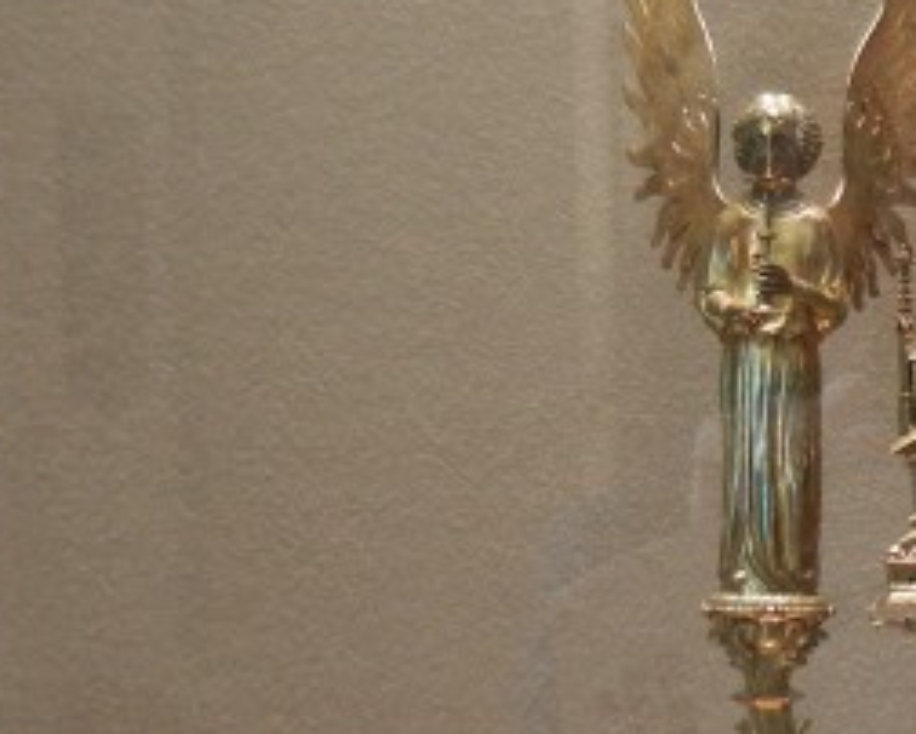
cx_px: 1254
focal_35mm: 119
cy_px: 541
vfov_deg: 12.9
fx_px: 3229
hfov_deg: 15.2
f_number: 3.5
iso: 200
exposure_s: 1/6.5
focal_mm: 5.4
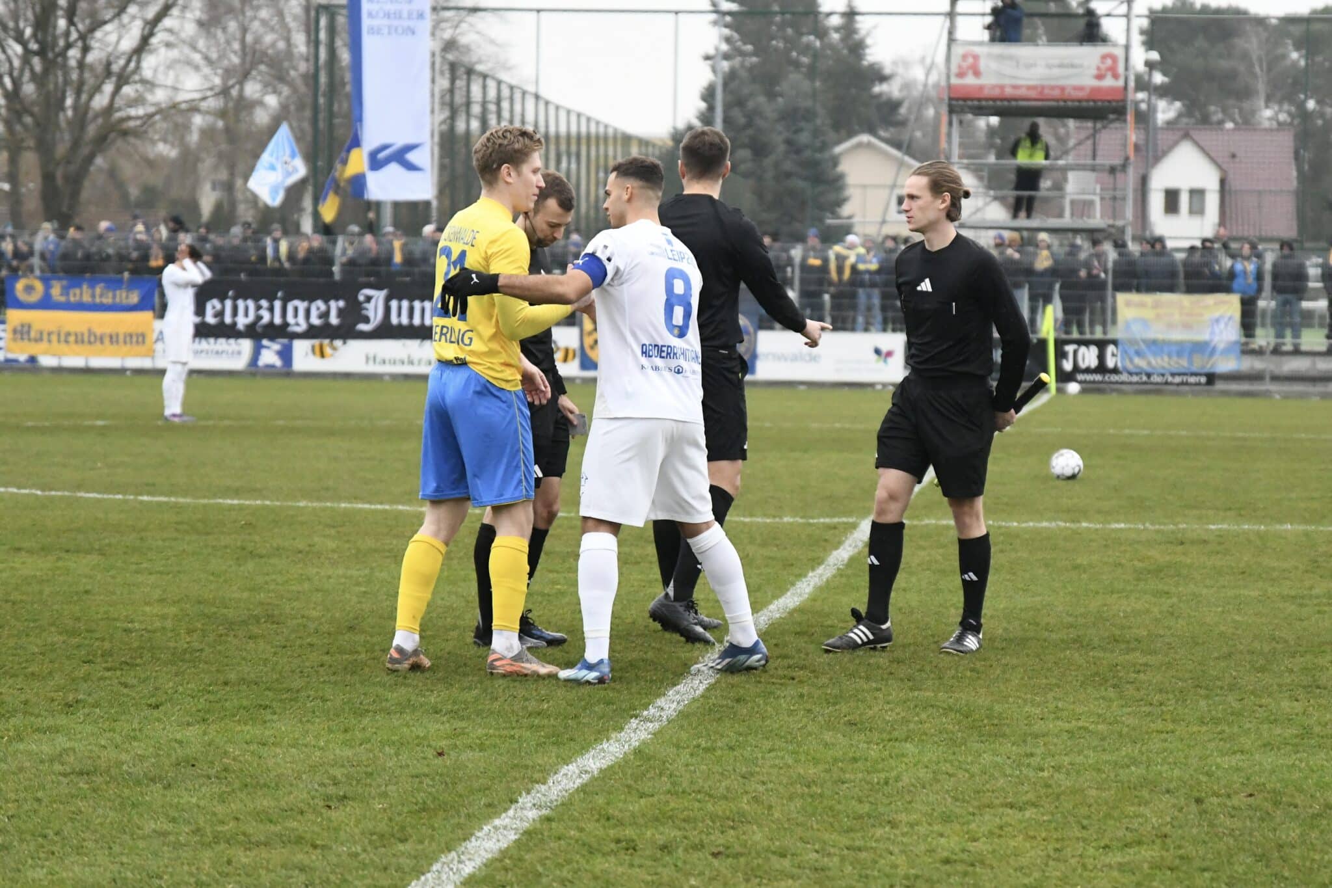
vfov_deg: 19.5
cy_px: 444
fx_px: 2590
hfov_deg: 28.8
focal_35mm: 70
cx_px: 666
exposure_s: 1/1600
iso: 5000
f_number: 2.8
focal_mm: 70
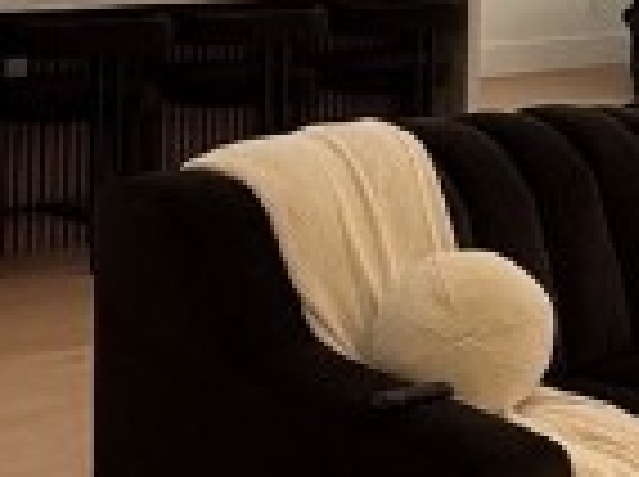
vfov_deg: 14.0
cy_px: -153
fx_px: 1861
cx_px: 891
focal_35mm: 101
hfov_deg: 17.9
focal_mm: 2.22
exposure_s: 1/120
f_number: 2.2
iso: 50
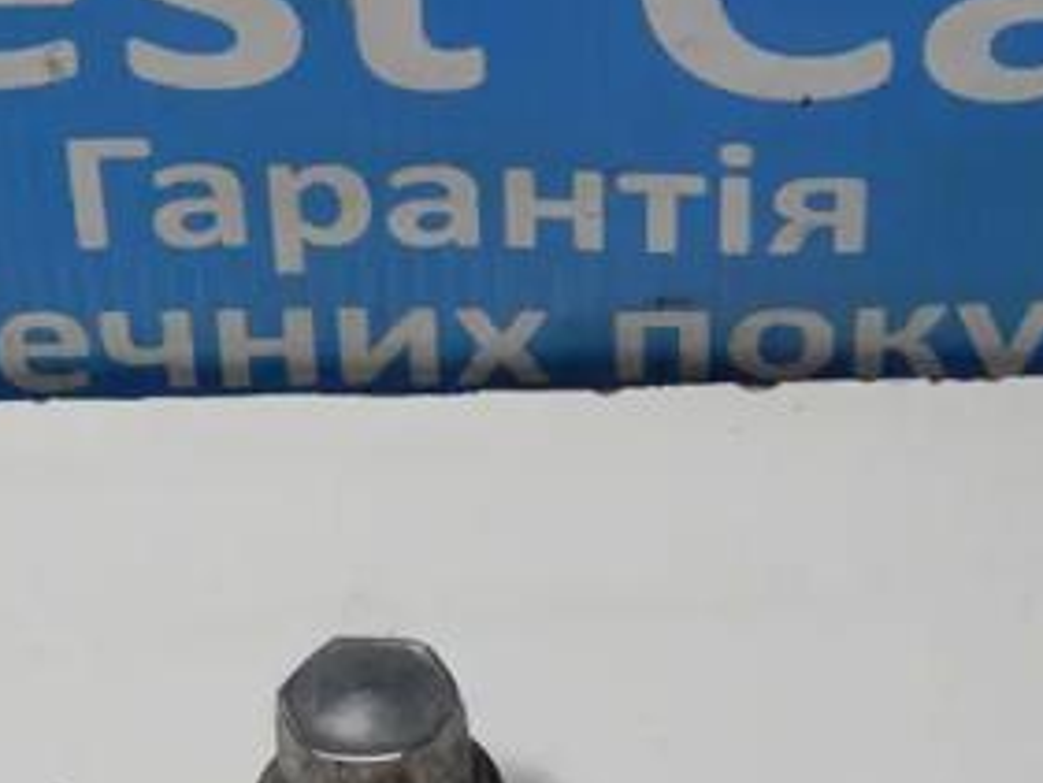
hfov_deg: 14.2
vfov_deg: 10.7
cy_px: 386
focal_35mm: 139
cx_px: 431
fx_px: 4190
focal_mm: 10.9
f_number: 4
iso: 400
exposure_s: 1/80
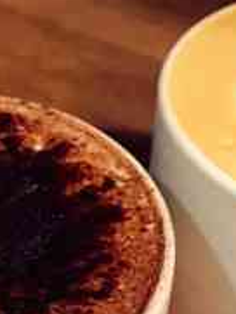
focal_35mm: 108
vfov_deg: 17.8
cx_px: 35
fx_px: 981
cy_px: 303
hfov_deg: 13.6
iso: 80
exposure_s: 1/15
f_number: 1.8
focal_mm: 3.99
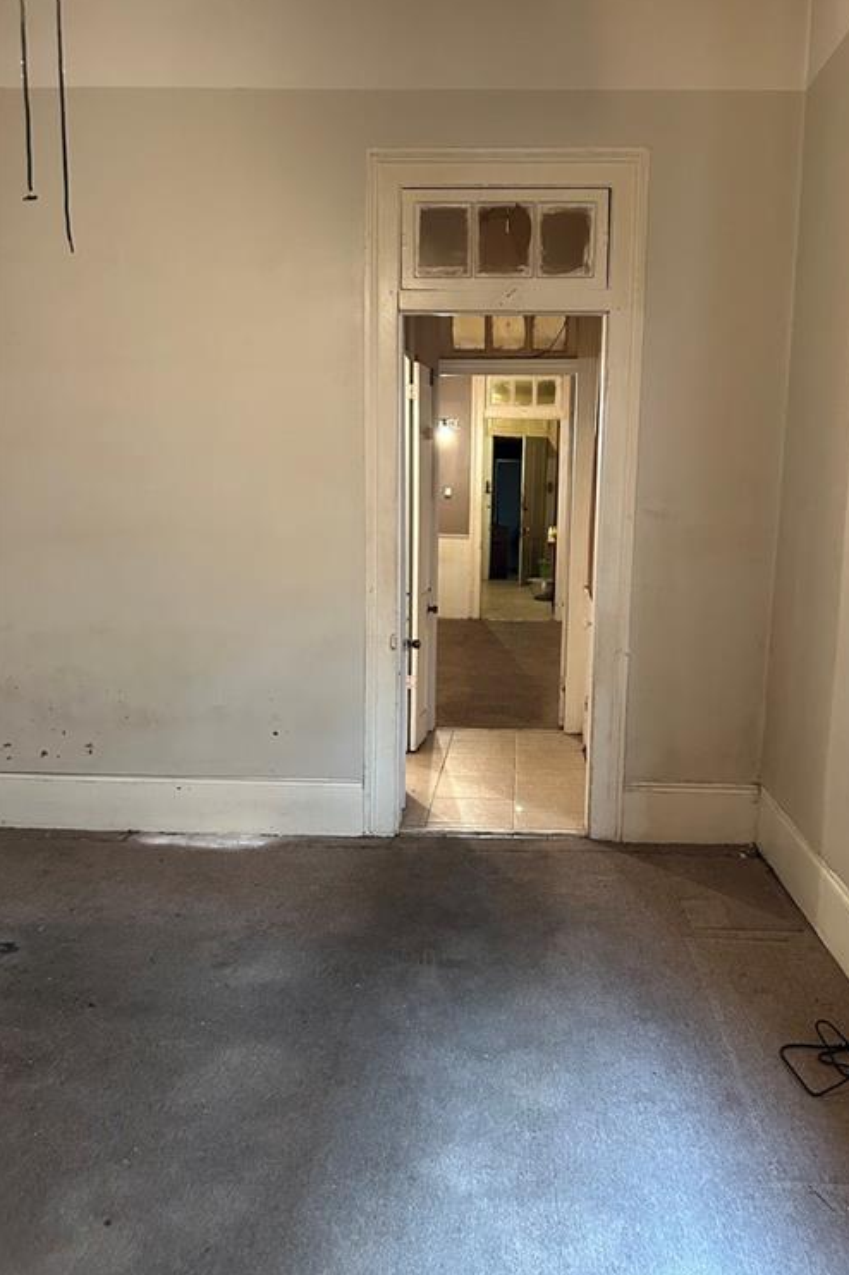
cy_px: 620
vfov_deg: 65.5
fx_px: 991
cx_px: 488
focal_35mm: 28
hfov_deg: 46.2
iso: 500
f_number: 1.5
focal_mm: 5.7
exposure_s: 1/40
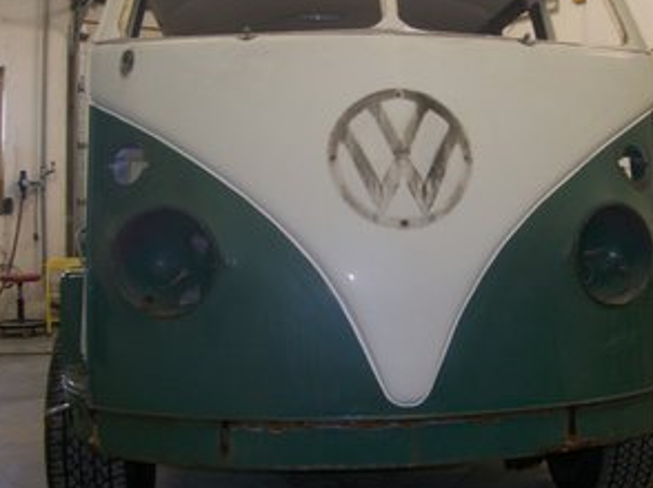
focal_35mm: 49
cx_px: 393
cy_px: 193
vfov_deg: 29.6
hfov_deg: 38.8
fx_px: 924
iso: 80
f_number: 2.7
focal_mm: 6
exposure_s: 1/30
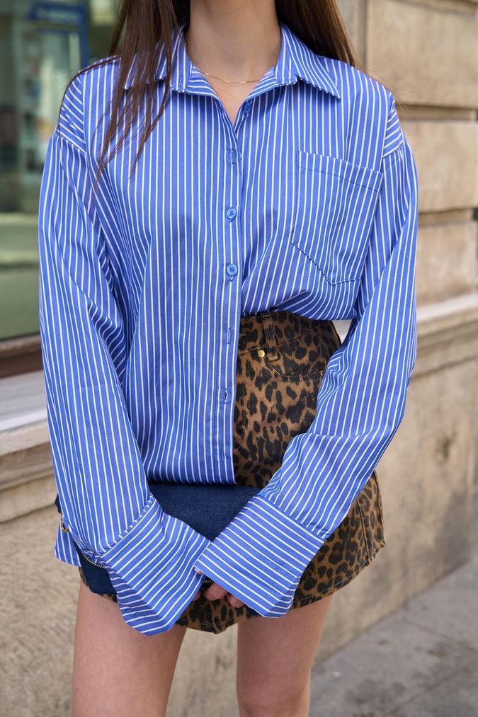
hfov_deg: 28.1
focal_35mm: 48
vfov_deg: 41.1
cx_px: 233
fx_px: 956
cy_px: 362
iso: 100
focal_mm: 45
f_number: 4
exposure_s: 1/160
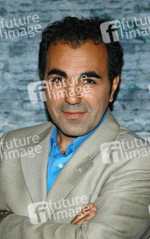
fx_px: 1208
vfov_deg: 11.3
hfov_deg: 7.1
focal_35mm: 185
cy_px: 120
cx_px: 76
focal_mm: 120
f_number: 5.6
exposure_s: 1/60
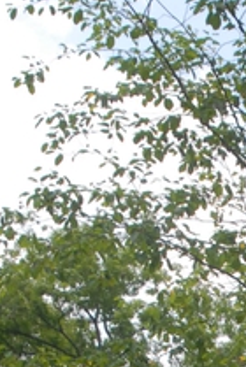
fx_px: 2630
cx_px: 442
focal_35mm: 257
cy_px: 658
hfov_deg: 5.3
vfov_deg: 7.7
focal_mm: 35
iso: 400
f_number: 8
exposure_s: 1/250
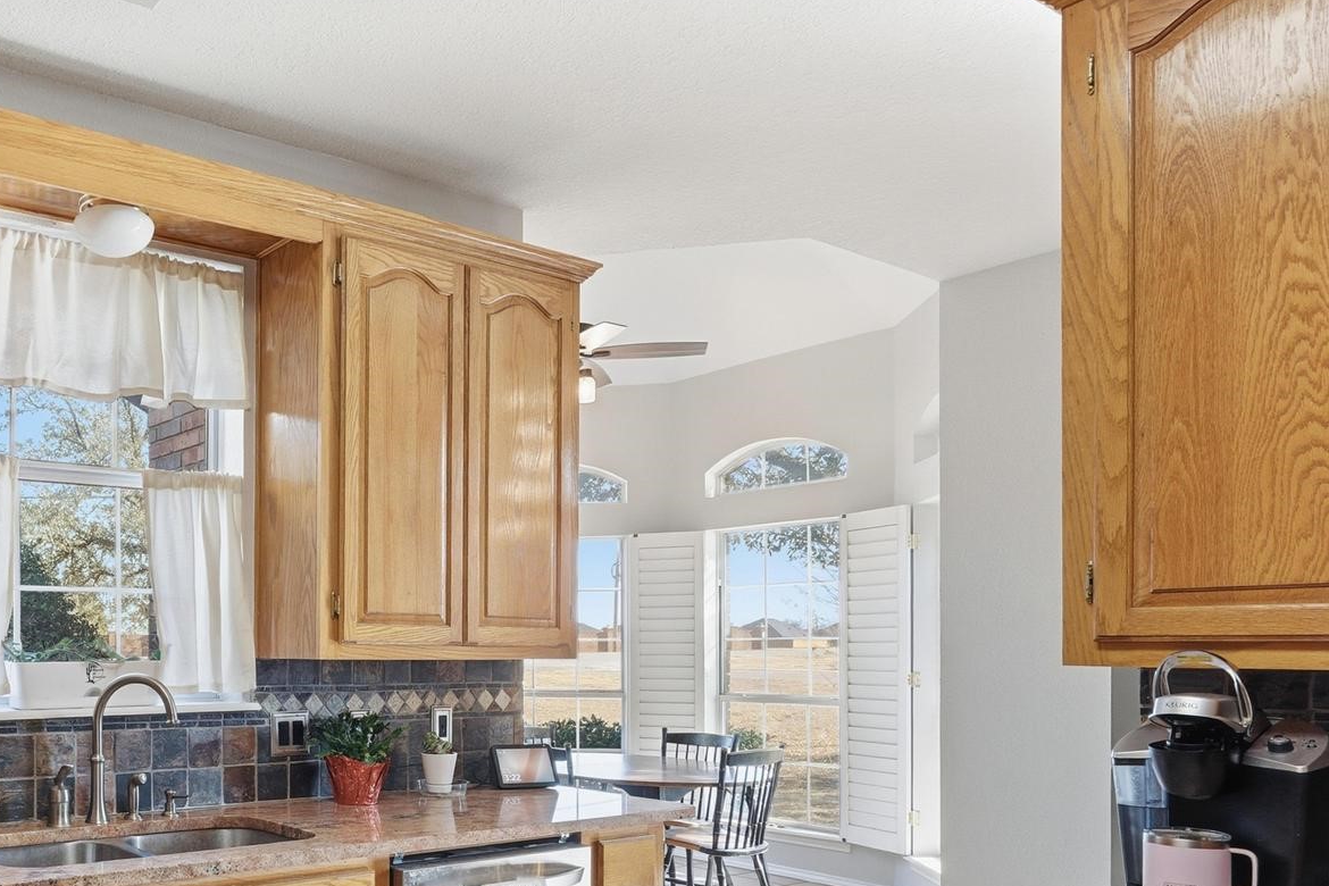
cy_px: 651
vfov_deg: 45.0
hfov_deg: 59.1
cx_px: 222
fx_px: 1034
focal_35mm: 28
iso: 200
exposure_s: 1/400
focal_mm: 16
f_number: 9
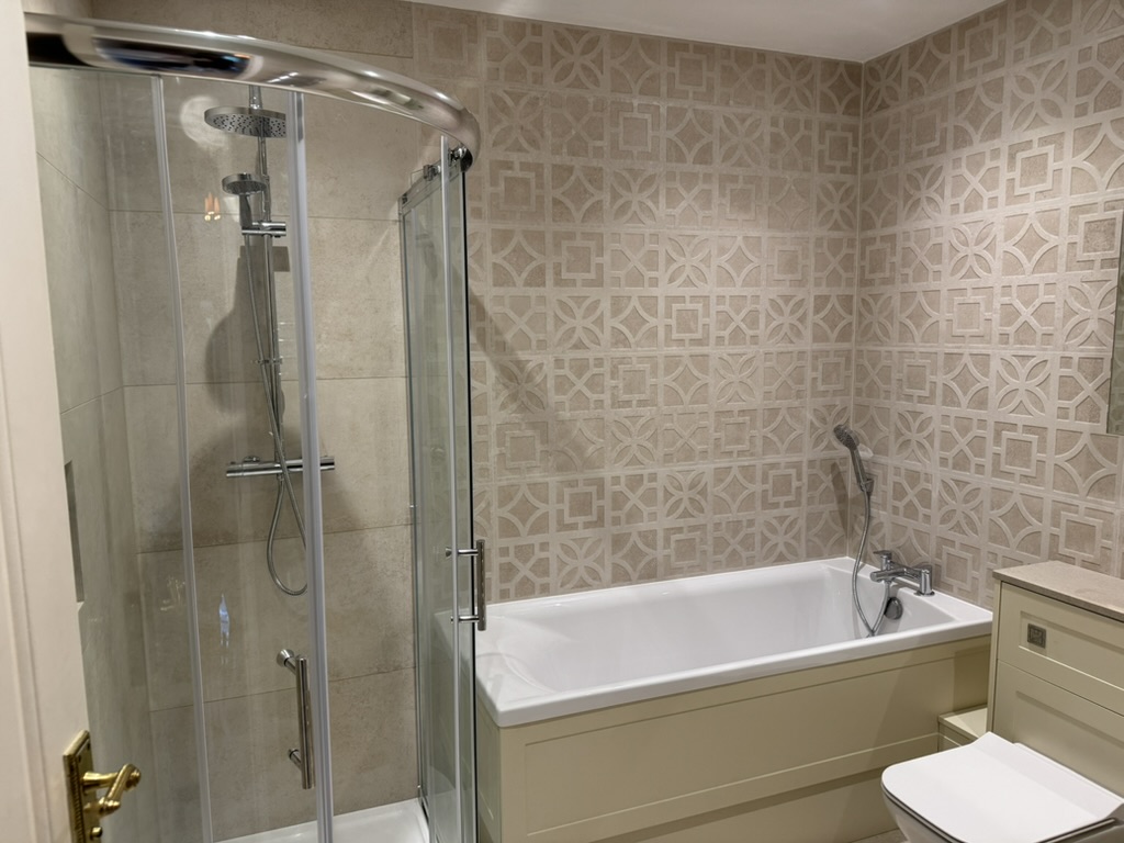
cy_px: 422
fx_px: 779
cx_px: 562
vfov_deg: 56.8
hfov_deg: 71.6
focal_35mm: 24
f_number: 1.78
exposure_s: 1/100
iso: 160
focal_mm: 6.76
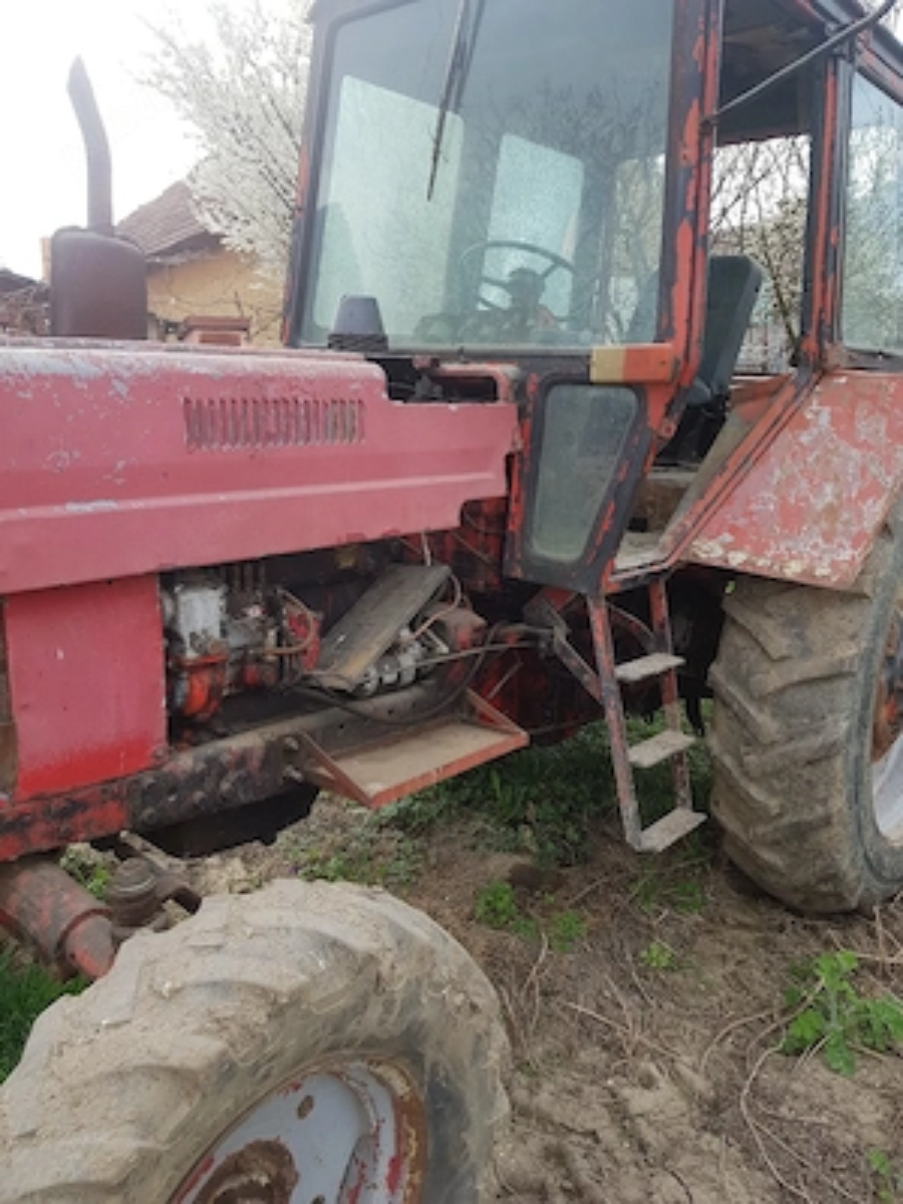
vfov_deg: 67.3
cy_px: 602
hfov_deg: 53.1
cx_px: 452
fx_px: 904
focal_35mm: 26
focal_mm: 4.2
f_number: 1.7
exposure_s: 1/312
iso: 40
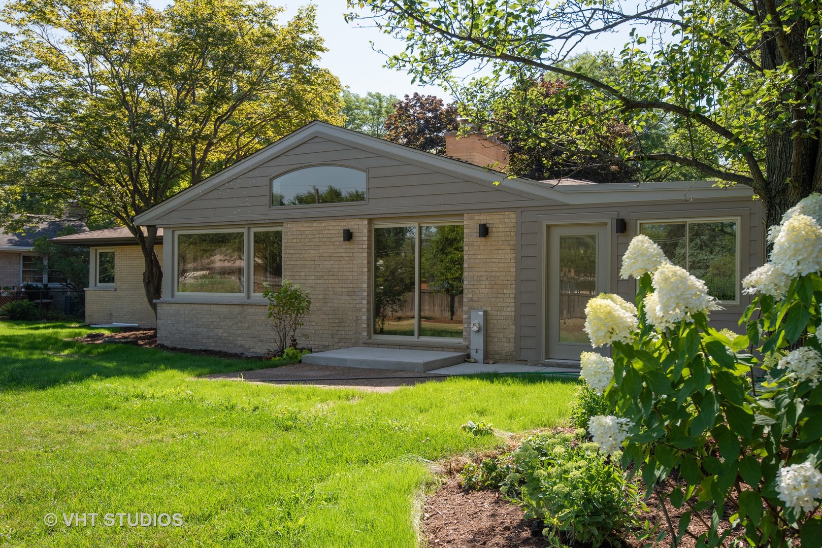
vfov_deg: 41.1
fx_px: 731
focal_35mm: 32
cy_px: 274
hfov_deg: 58.7
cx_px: 411
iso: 200
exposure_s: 1/320
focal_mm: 32
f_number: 8
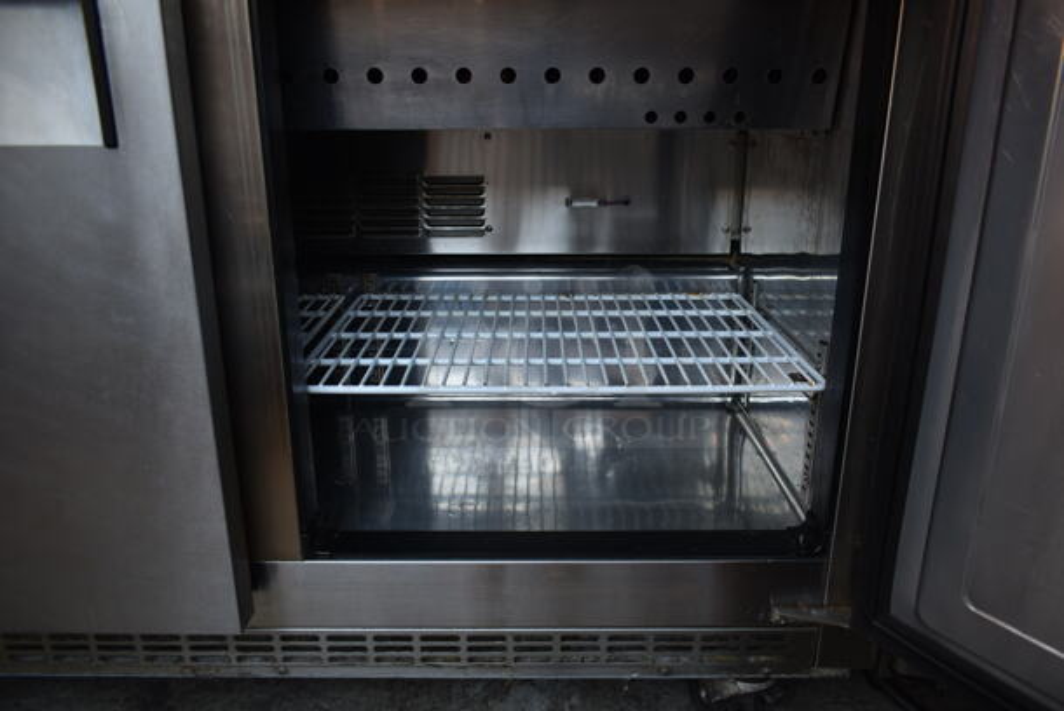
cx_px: 532
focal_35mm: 27
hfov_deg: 67.3
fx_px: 799
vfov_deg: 48.0
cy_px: 356
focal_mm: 18
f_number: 3.5
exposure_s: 1/30
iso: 160
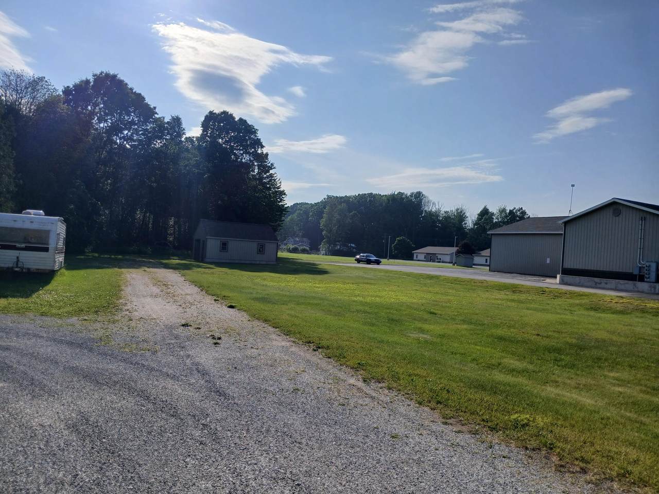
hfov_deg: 67.3
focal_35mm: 26
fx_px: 495
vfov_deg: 53.1
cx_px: 330
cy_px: 247
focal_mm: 3.98
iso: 20
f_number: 1.8
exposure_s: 1/1692
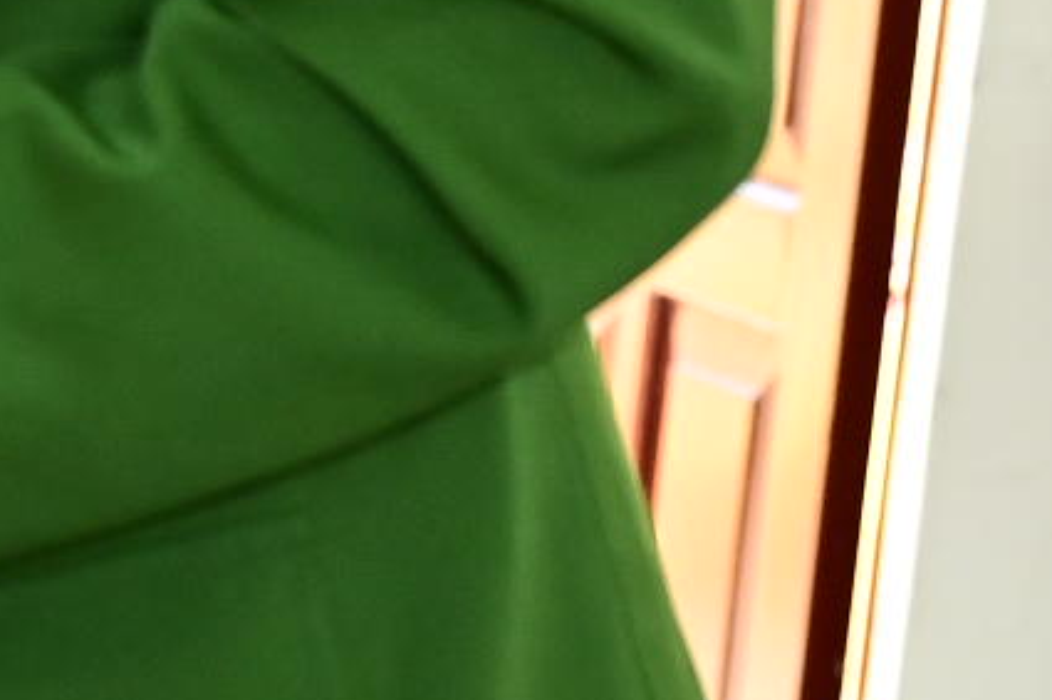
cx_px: -2495
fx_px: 10194
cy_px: 5
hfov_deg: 5.4
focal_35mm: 349
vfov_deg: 3.9
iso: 1250
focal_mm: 49
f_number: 4
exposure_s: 1/160
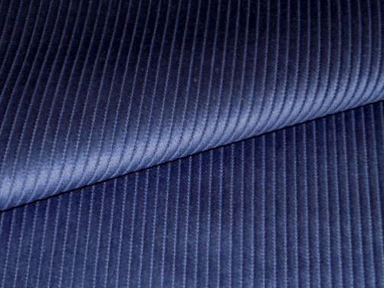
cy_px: 163
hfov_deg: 28.1
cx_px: 146
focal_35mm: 69
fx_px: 766
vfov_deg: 21.3
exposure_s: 1/30
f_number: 4.9
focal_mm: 9.6
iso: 400
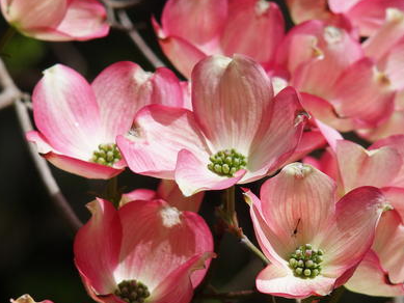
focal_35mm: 347
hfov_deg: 5.7
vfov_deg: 4.3
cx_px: 180
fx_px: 4051
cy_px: 145
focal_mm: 64.3
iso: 100
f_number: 5
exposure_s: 1/800
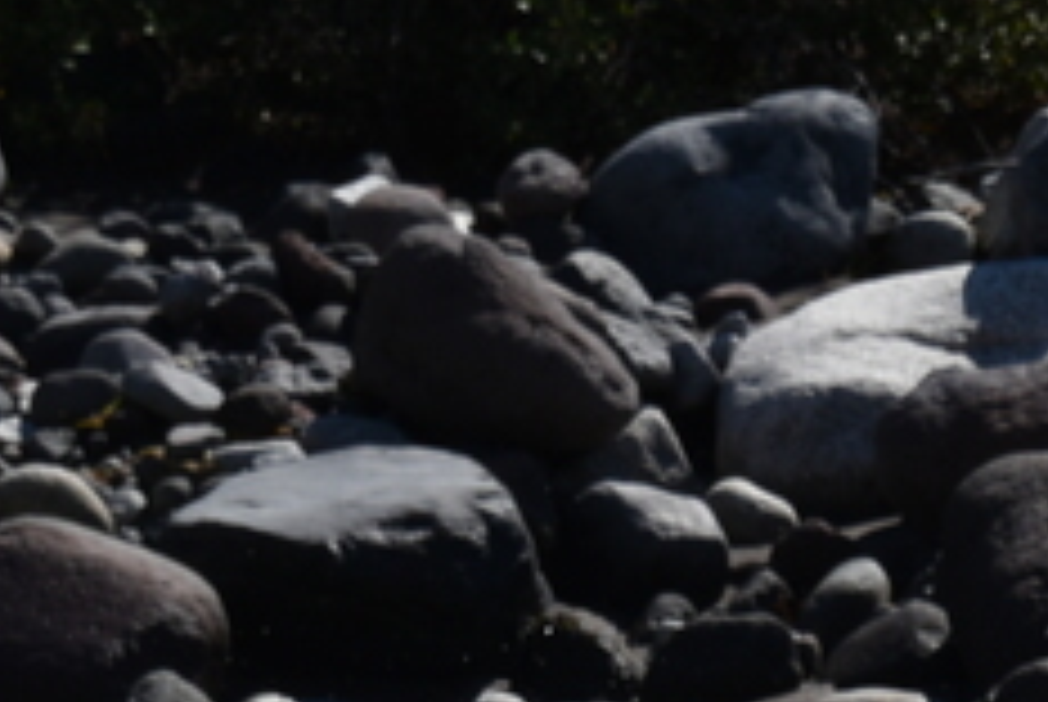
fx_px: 21598
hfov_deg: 2.8
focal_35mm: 741
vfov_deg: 1.9
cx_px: 1552
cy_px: 1840
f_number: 10
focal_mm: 135
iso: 100
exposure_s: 1/400
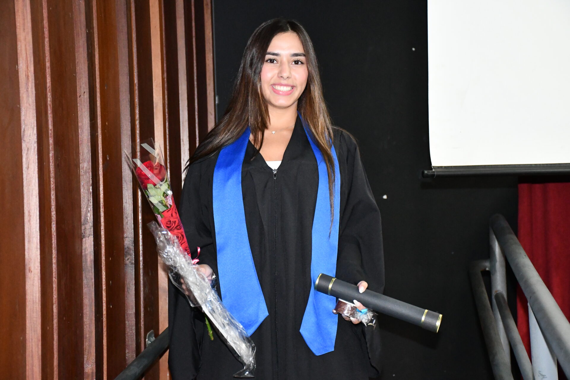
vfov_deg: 18.2
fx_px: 1187
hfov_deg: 27.0
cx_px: 285
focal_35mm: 75
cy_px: 190
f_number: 4.8
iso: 6400
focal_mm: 50
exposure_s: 1/60
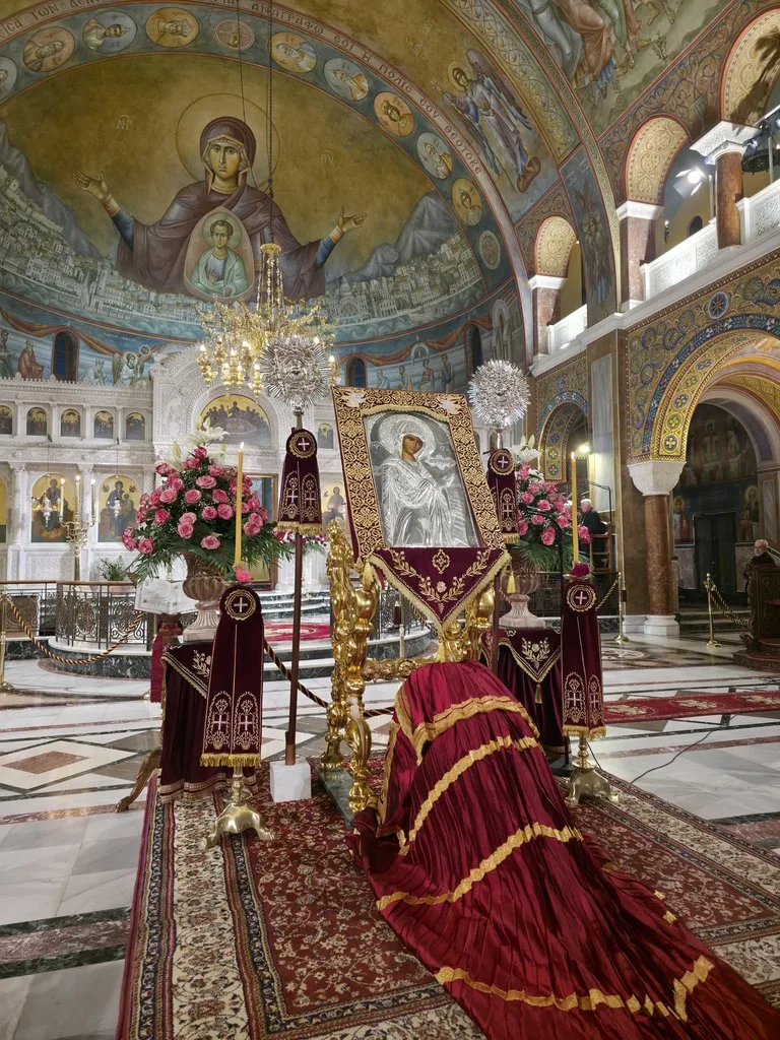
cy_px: 520
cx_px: 390
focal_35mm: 23
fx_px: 691
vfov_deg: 73.9
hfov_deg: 58.9
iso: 320
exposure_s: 1/100
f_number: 1.7
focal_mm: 6.3
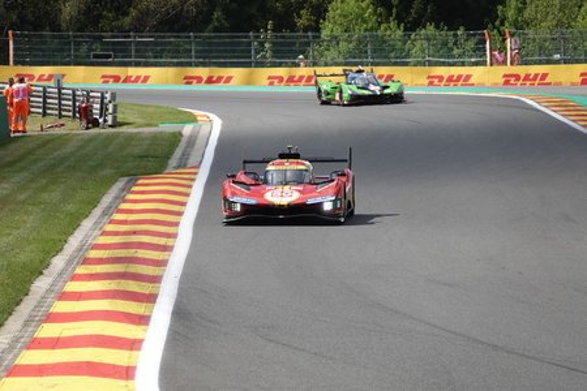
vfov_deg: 3.9
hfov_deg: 5.9
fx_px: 5723
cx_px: 294
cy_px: 196
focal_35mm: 351
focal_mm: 128.59
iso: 100
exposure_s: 1/800
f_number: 4
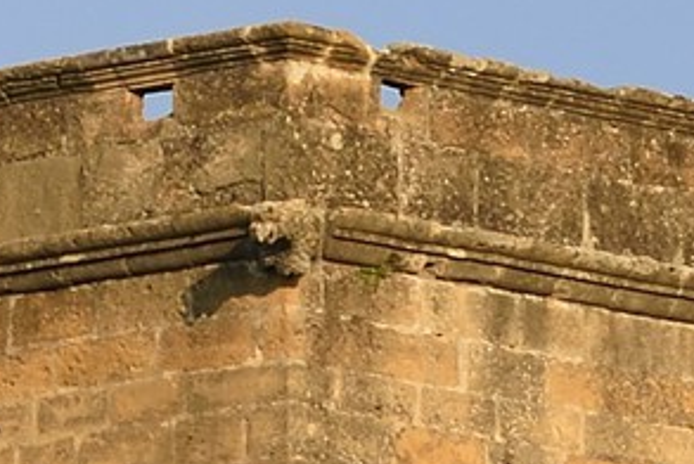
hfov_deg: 1.6
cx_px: 798
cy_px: 2318
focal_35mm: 1309
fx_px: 25259
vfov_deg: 1.0
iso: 200
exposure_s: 1/320
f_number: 8
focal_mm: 160
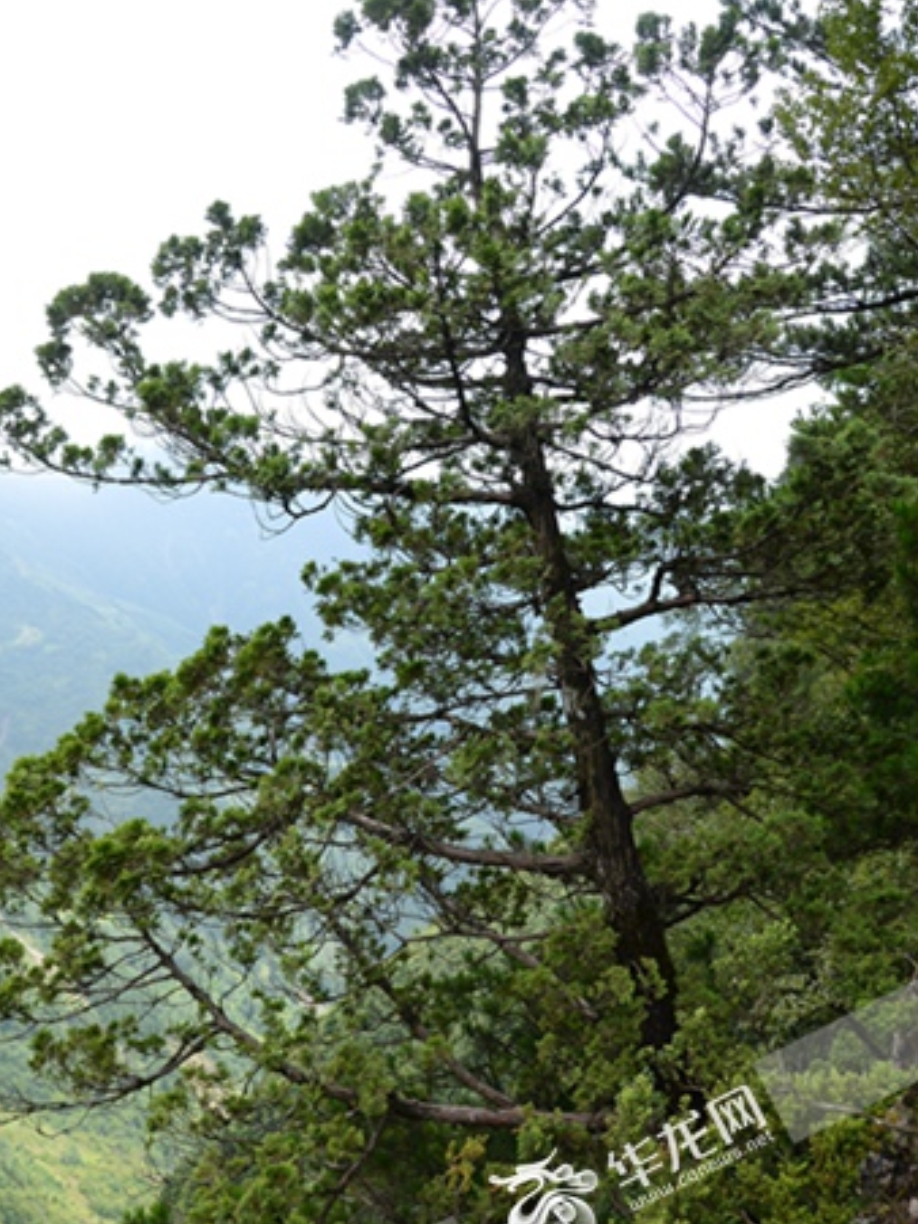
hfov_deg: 48.9
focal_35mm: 29
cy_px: 601
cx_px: 448
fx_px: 1010
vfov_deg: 62.4
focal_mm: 17
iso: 100
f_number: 5.6
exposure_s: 1/125
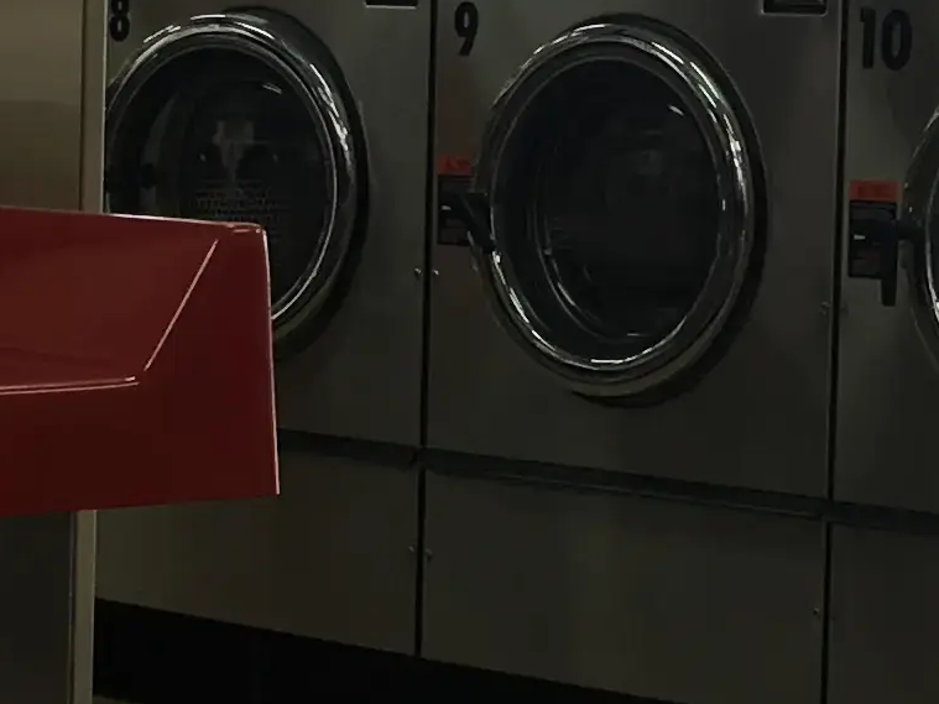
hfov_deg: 12.8
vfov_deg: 9.6
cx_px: 568
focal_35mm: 154
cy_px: 365
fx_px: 4177
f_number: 2.2
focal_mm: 4.15
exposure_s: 1/60
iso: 25
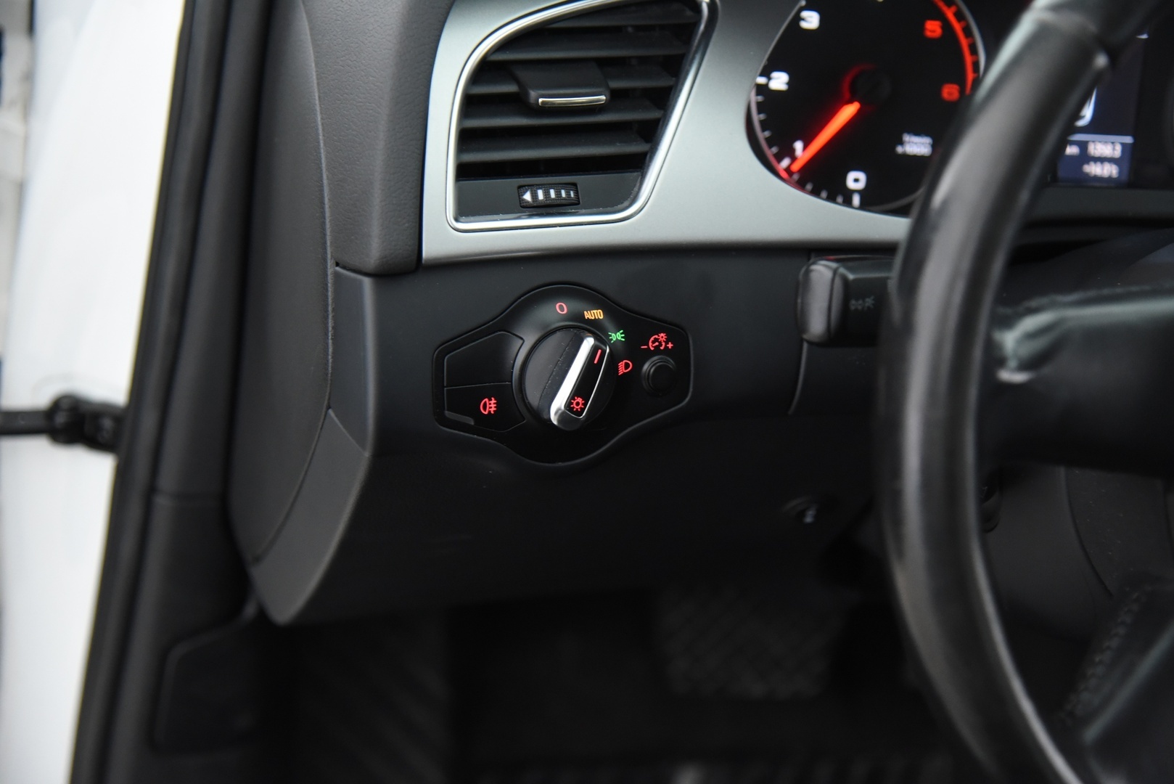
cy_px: 392
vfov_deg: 21.9
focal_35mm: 62
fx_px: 2022
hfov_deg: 32.4
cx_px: 587
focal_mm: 62
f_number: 4
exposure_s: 1/25
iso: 4000
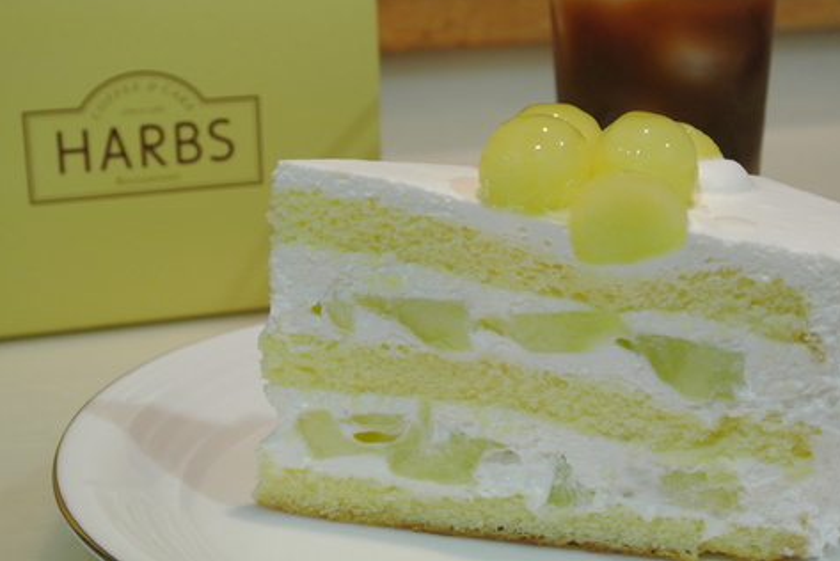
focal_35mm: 69
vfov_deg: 19.8
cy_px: 280
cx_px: 424
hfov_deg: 29.2
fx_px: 1611
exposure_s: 1/20
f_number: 5.3
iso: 800
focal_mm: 25.2
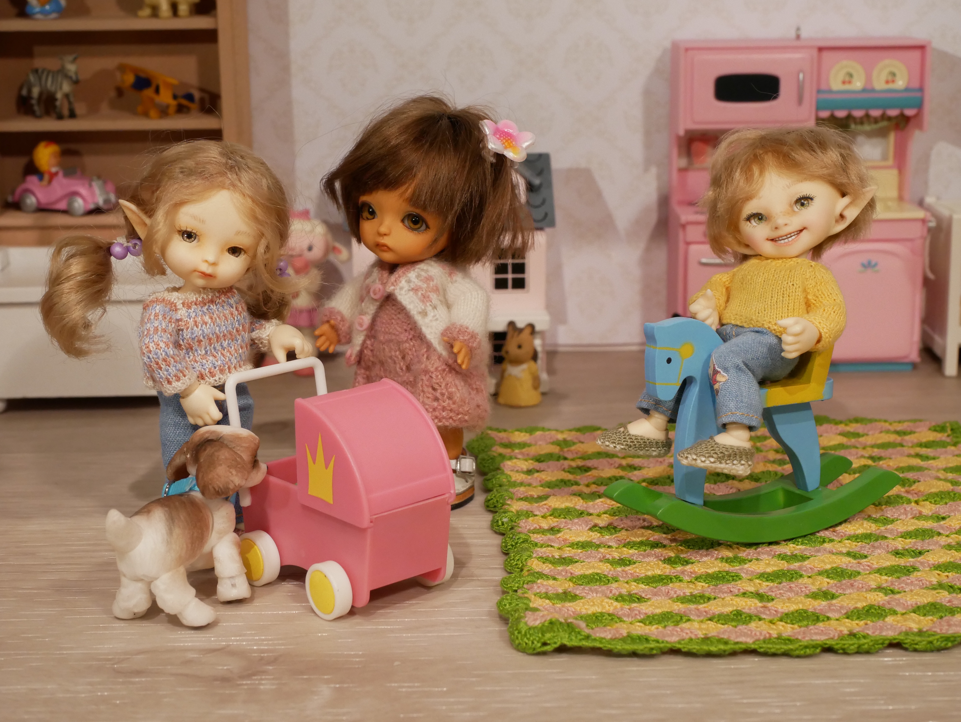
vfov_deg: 24.4
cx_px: 480
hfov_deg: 32.2
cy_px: 361
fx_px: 1666
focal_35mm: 60
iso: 1600
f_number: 8
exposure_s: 1/60
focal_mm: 30
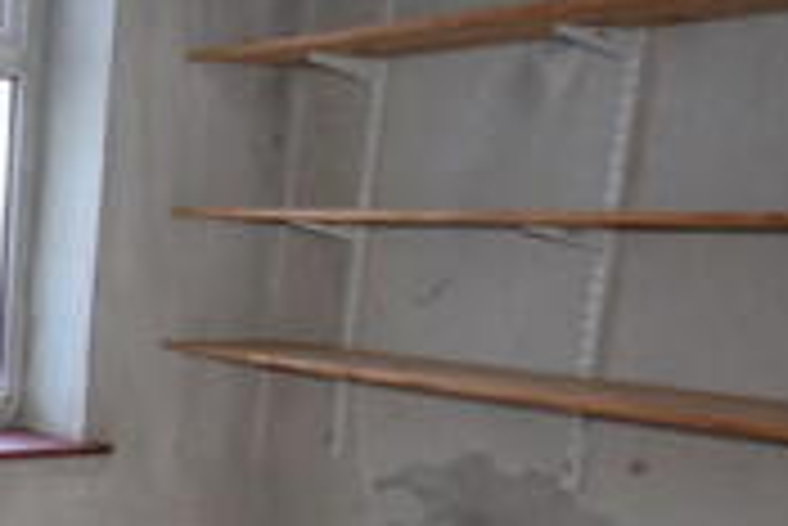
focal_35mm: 62
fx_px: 1355
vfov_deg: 21.5
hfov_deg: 24.1
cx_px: -444
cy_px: 470
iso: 1800
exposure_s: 1/60
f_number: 4.2
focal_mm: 11
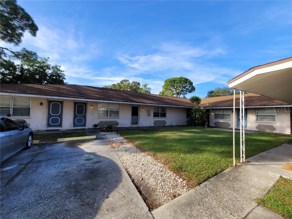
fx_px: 110
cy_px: 110
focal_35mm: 13
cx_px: 146
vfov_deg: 89.9
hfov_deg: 106.2
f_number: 2.2
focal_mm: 2.2
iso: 50
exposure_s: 1/883
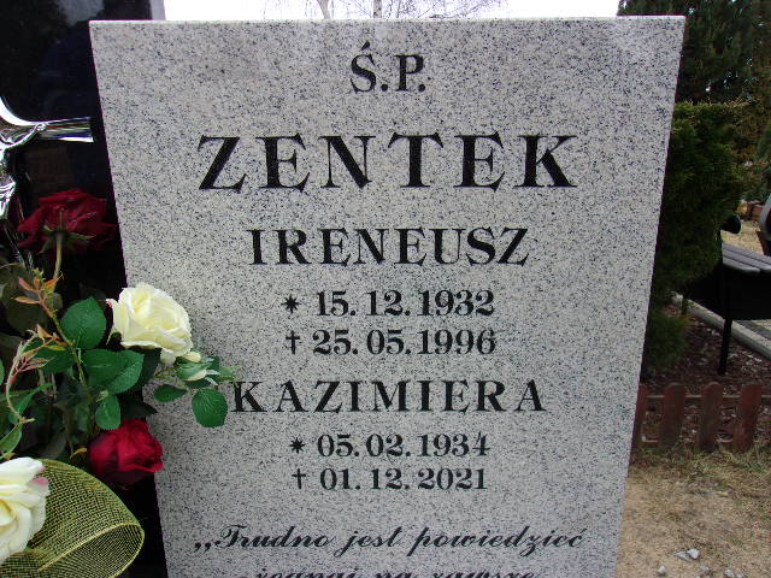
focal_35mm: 27
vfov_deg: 51.4
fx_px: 601
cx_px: 386
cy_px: 289
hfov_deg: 65.3
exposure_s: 1/180
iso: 80
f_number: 3
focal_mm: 4.9
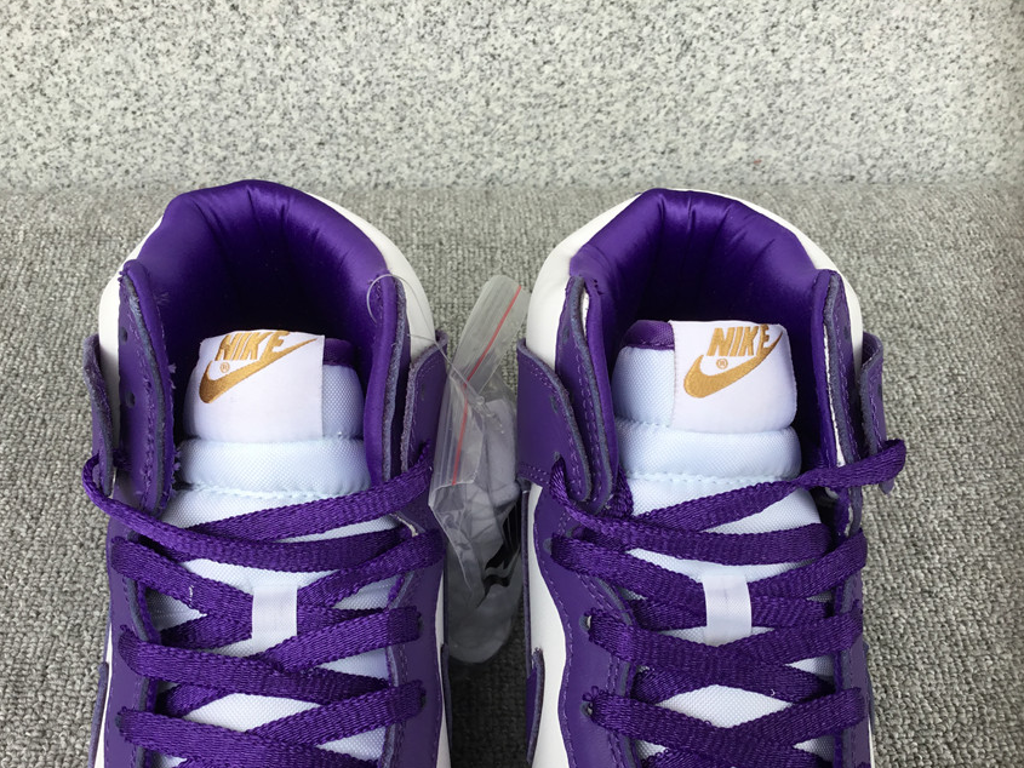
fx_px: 976
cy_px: 405
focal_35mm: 33
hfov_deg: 55.3
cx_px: 485
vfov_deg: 42.9
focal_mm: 3.3
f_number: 2.4
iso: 25
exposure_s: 1/114
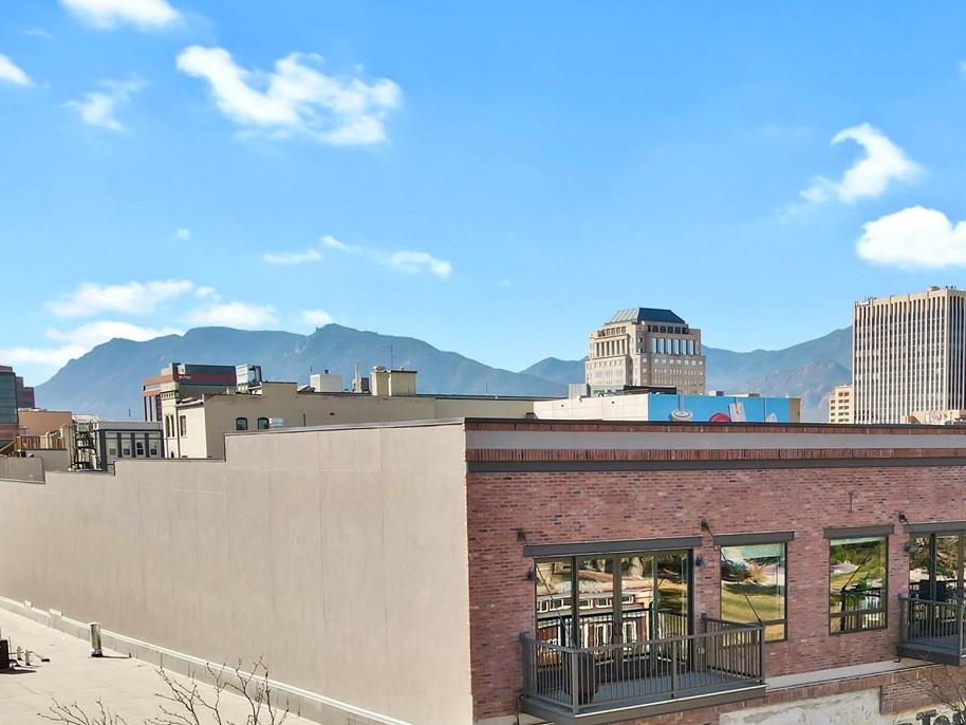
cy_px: 586
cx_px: 662
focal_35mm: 42
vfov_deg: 33.3
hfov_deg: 44.0
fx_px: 1172
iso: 100
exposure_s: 1/250
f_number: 2.8
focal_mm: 4.5
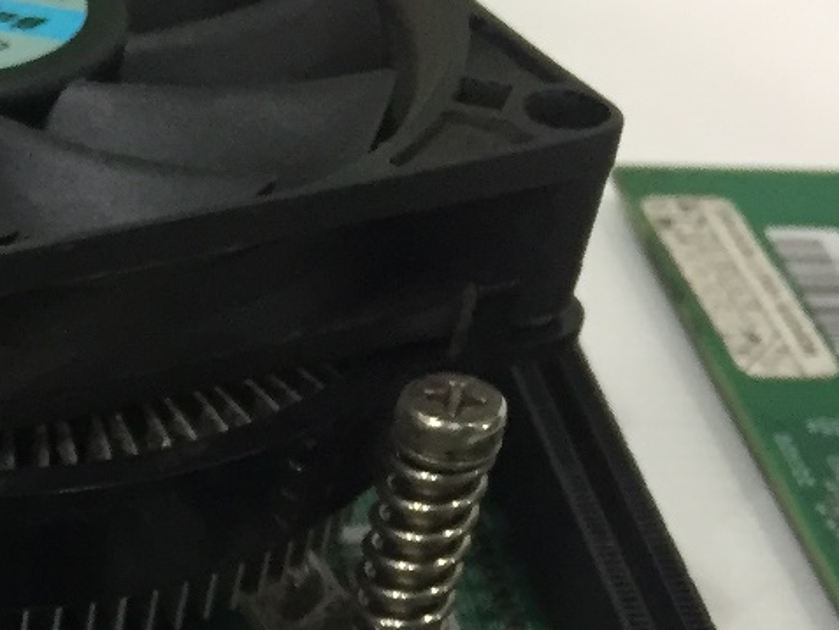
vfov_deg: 14.2
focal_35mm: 99
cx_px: -418
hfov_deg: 17.8
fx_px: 2401
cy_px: 856
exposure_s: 1/33
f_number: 2.2
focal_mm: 4.15
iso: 125
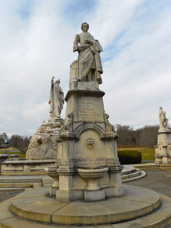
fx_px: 191
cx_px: 86
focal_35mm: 29
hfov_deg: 48.2
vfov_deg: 61.7
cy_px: 114
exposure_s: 1/1000
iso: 80
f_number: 3.4
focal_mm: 5.1
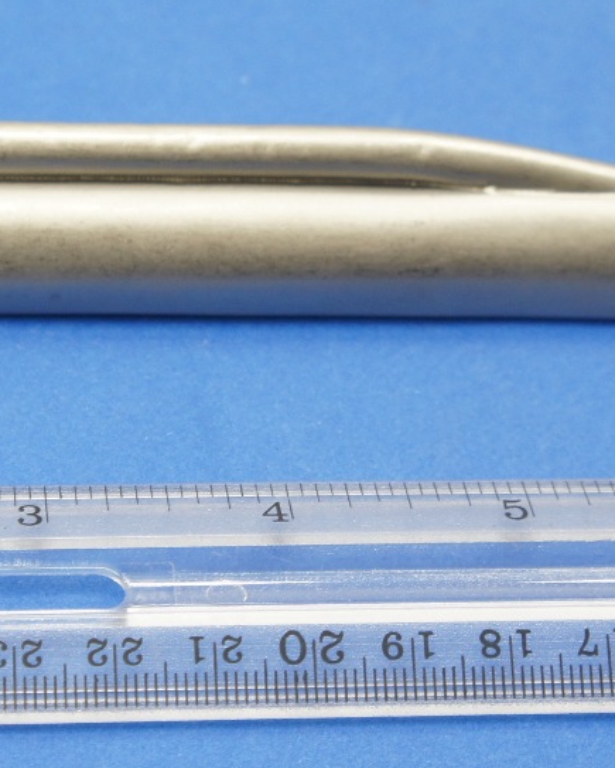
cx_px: 198
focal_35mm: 116
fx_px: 2637
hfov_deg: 13.3
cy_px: 448
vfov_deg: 16.6
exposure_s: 1/50
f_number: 4
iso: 250
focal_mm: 28
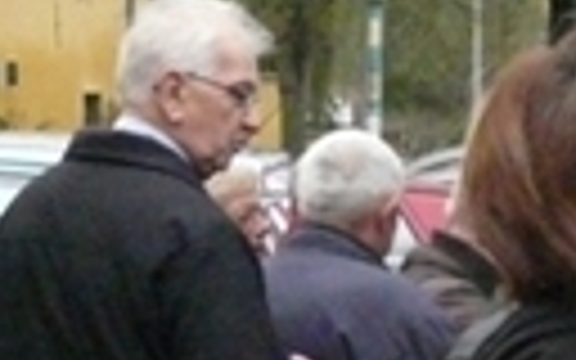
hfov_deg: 14.6
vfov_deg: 9.4
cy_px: 292
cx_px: 680
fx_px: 2182
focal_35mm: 139
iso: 800
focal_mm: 4.6
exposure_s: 1/100
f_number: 2.8
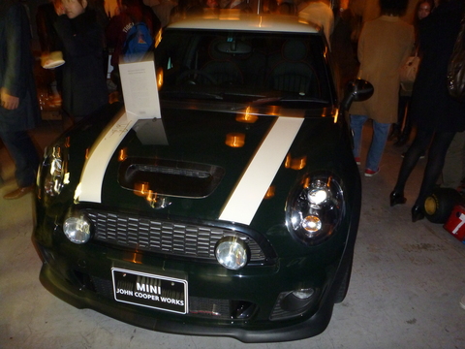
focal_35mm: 28
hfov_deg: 63.4
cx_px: 232
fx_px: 376
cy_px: 174
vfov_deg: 49.7
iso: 400
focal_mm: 4.9
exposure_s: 1/8
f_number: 3.3
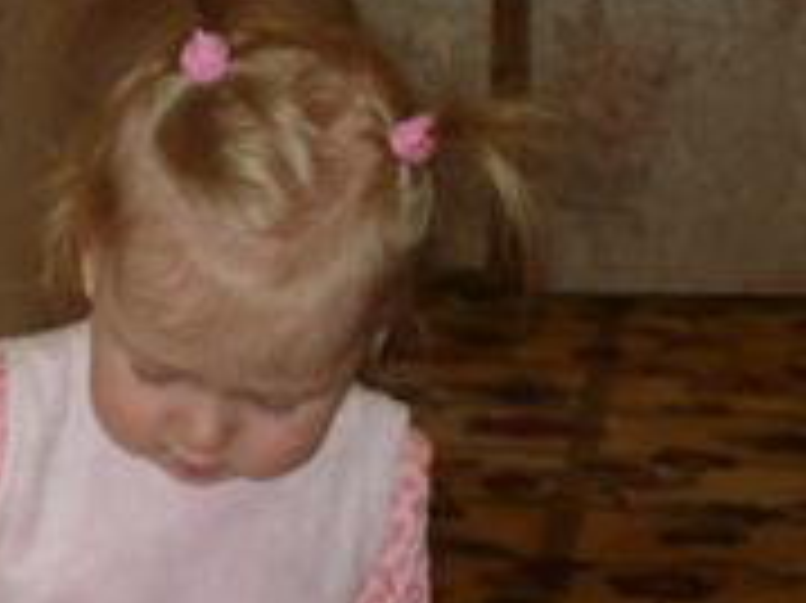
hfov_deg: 13.4
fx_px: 3397
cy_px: 590
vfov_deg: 10.1
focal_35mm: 146
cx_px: 27
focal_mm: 9.6
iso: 100
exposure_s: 1/40
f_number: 3.5
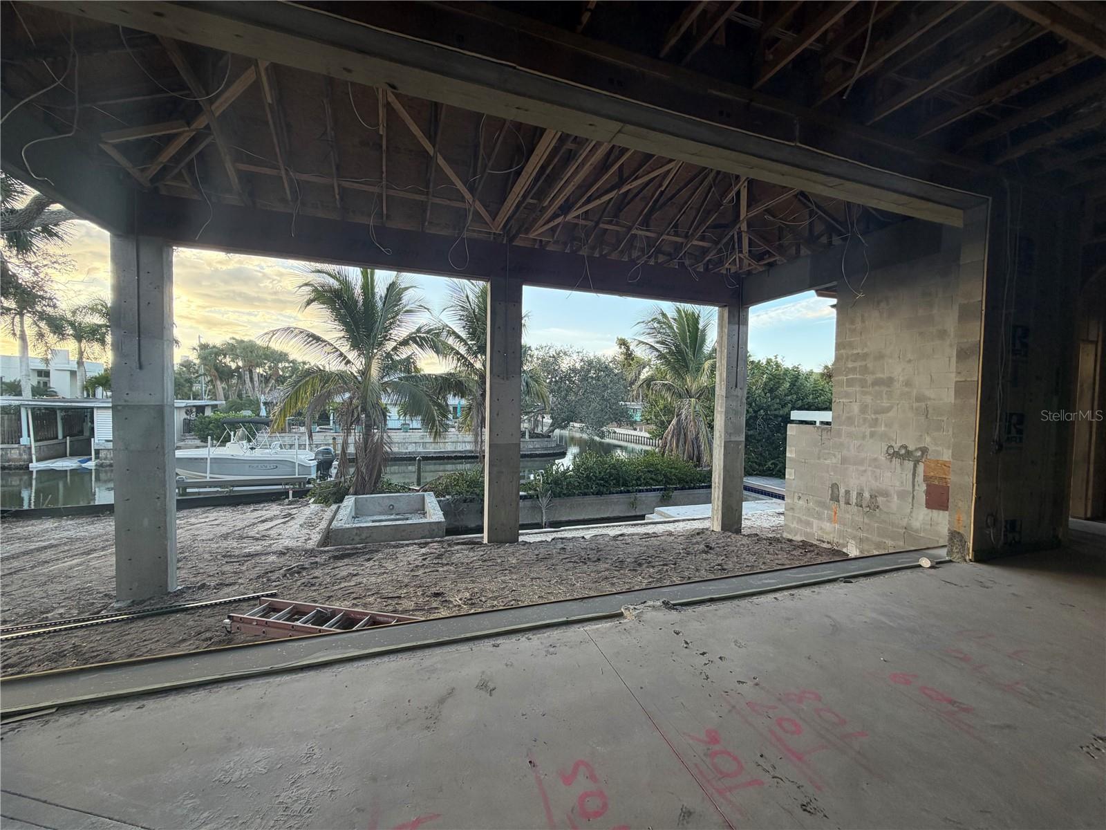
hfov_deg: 102.1
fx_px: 447
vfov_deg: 85.7
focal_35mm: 14
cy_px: 415
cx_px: 553
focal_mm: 2.22
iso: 40
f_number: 2.2
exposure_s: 1/241
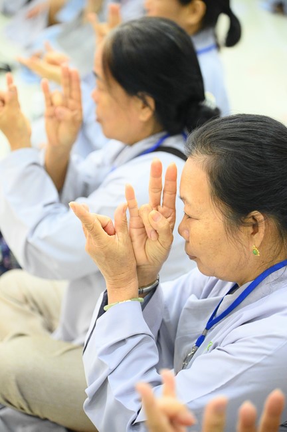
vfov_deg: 17.1
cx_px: 144
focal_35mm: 120
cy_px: 216
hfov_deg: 11.4
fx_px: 1438
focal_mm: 120
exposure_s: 1/160
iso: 10000
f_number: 4
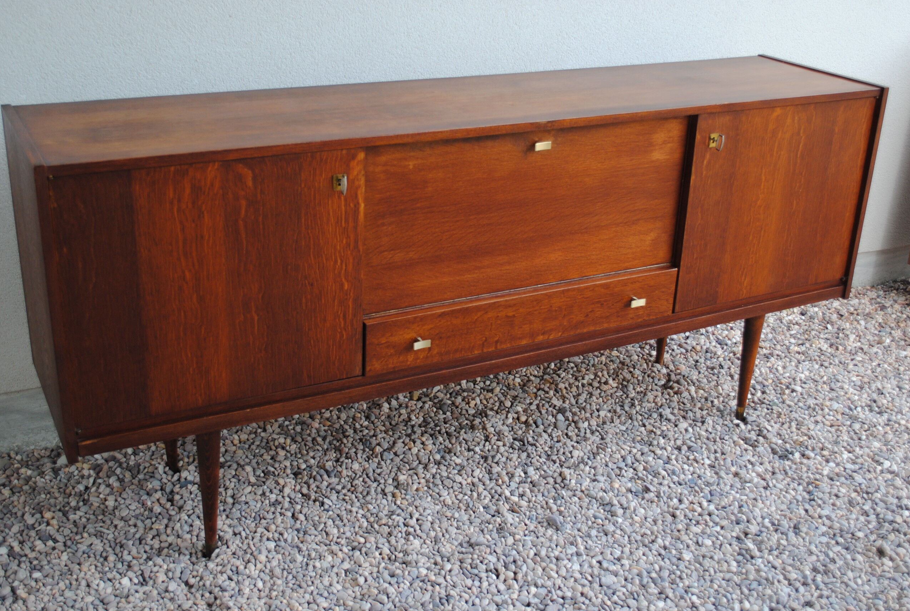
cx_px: 438
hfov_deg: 47.3
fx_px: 1039
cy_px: 306
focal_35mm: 41
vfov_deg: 32.8
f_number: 4.2
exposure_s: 1/80
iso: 200
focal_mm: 24
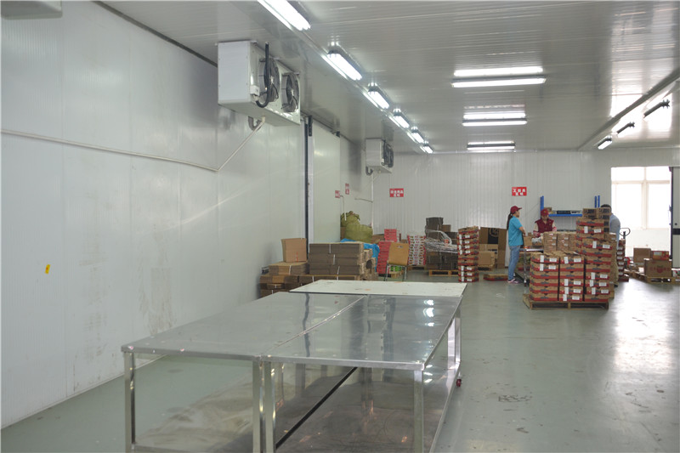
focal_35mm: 33
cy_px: 226
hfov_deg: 57.2
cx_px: 340
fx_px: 623
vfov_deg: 40.0
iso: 400
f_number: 4
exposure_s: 1/60
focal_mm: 22
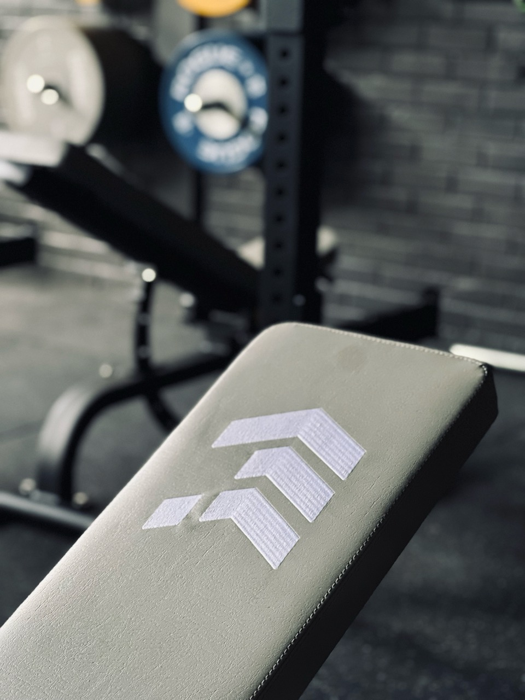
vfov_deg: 25.3
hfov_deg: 19.1
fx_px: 1557
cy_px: 350
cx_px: 262
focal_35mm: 77
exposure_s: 1/24
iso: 400
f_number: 2.8
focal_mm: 9
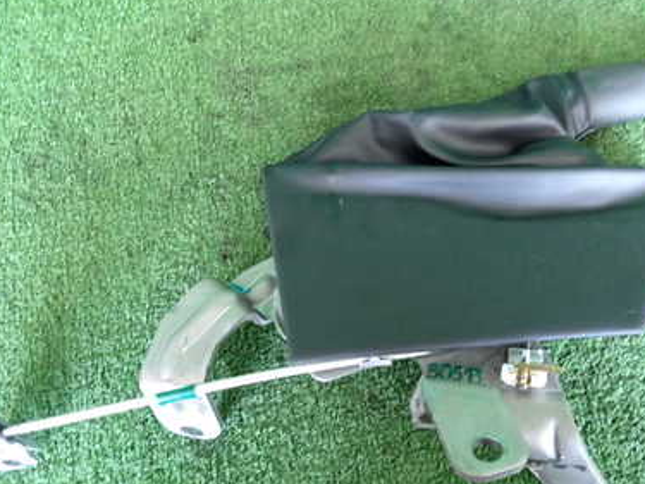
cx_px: 387
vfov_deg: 35.9
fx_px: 745
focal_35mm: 40
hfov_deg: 46.5
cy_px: 267
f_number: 2
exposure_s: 1/30
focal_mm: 4.5
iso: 640
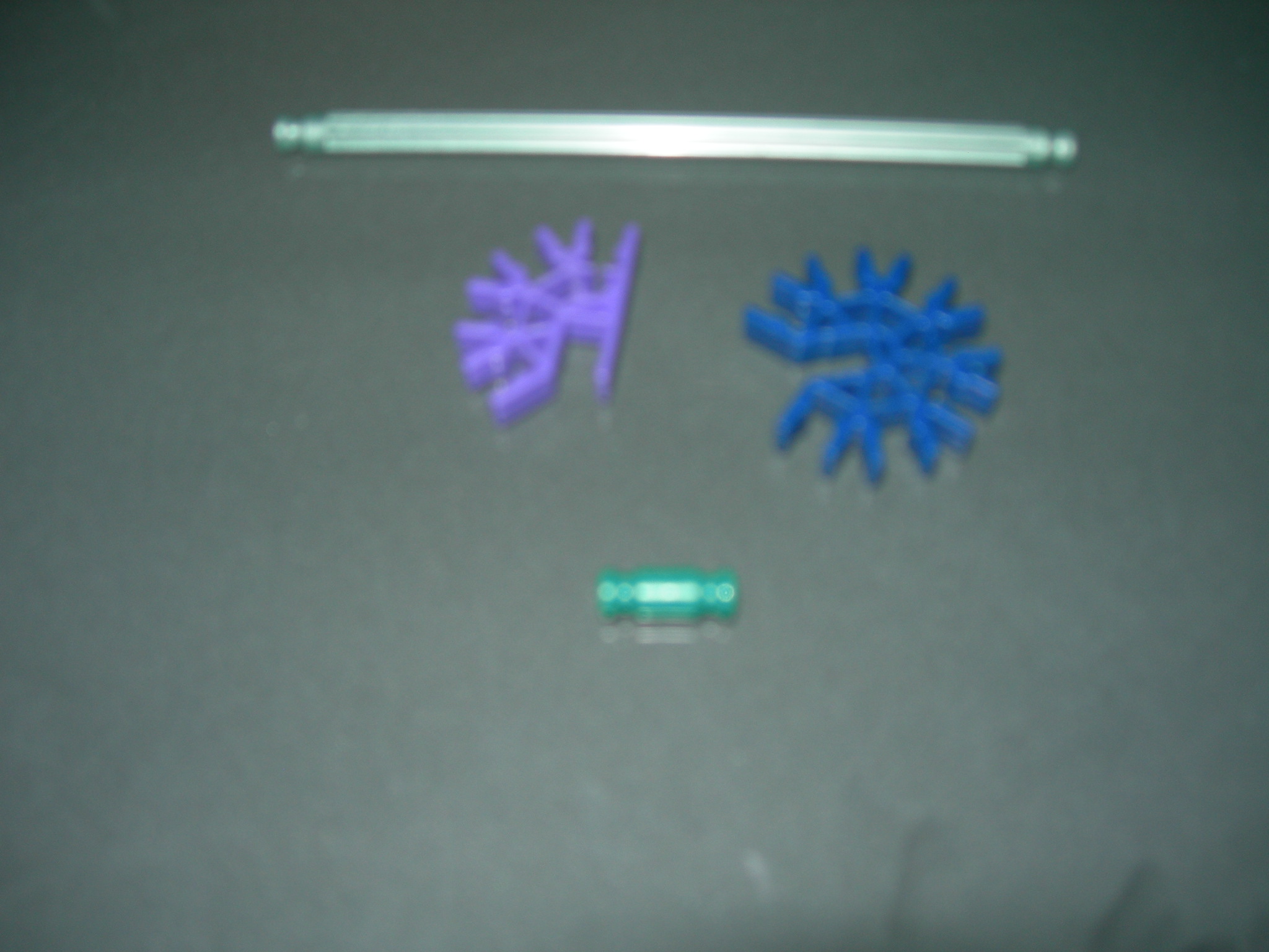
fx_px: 1393
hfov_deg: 49.0
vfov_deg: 37.7
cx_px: 634
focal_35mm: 38
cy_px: 476
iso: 50
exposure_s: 1/60.1
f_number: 2.8
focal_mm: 7.8
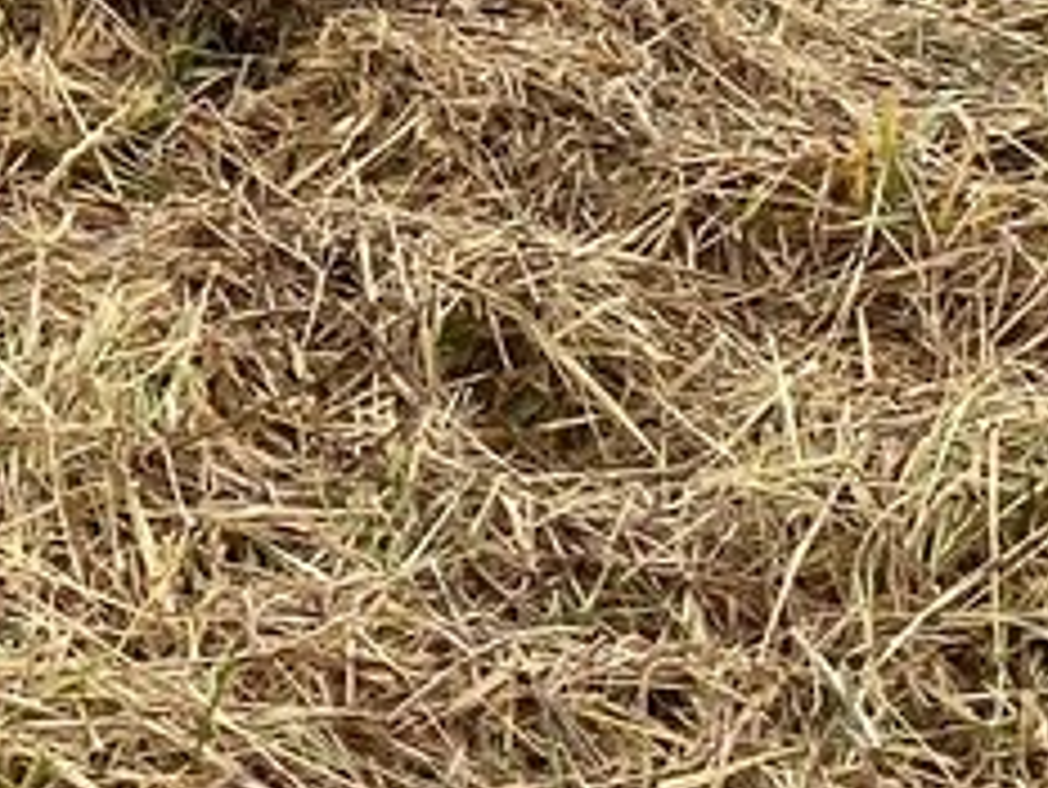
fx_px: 5119
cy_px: -1177
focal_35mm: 169
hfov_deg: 10.3
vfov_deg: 8.0
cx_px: -1343
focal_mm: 4.25
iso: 32
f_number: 1.8
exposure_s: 1/2105
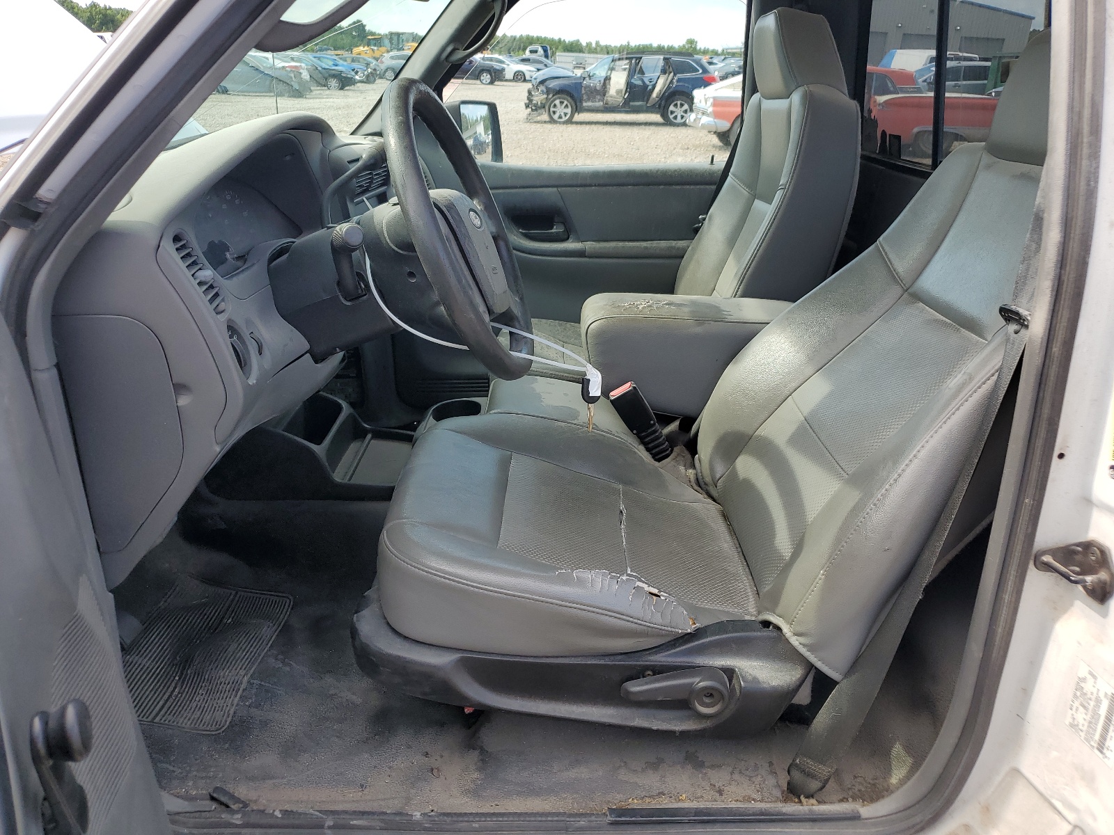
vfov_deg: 53.1
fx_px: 837
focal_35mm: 26
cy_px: 418
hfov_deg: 67.3
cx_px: 557
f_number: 1.5
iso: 50
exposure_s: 1/714
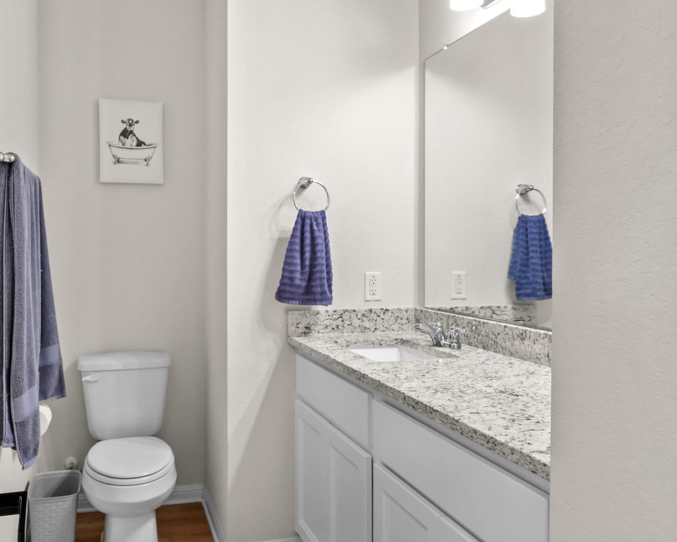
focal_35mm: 28
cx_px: 264
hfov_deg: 61.6
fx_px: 561
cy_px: 267
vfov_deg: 51.5
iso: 3200
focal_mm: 16
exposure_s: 1/3
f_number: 16
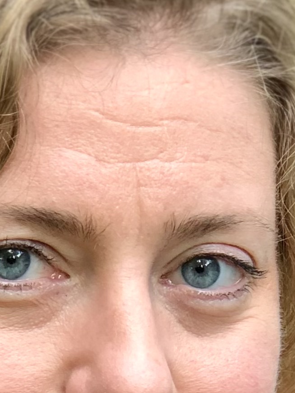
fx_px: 2012
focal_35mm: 177
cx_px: 16
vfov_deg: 11.1
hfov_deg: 8.3
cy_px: 350
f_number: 2.8
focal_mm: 6.6
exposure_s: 1/60
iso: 25
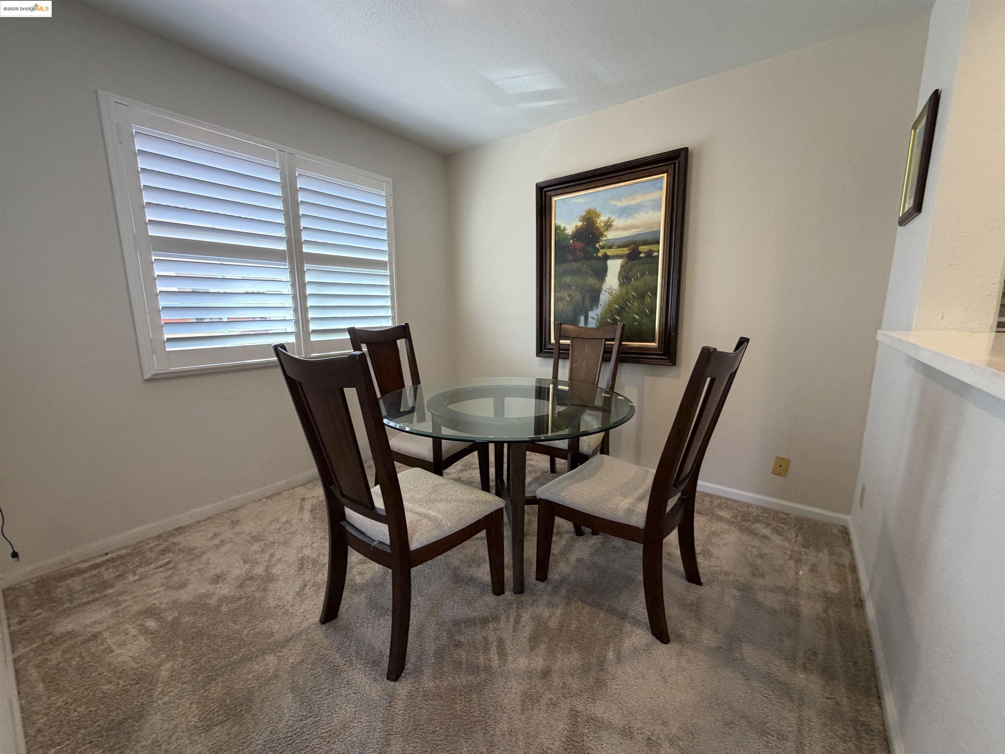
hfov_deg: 102.1
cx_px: 502
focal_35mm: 14
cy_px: 377
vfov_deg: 85.7
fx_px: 406
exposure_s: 1/120
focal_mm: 2.22
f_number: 2.2
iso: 200
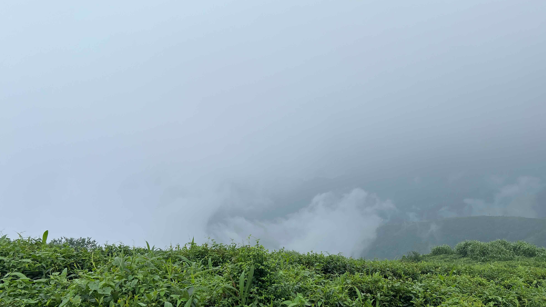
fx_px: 420
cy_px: 193
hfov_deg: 66.1
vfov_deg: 39.9
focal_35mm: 29
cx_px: 270
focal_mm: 5.7
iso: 50
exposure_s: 1/1645
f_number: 1.5
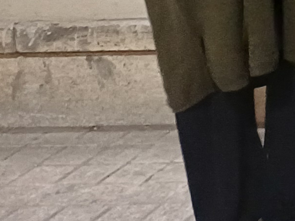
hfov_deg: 8.9
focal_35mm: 166
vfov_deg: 8.0
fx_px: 1415
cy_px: -389
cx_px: 975
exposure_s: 1/33.3
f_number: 1.8
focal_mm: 4.65
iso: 400
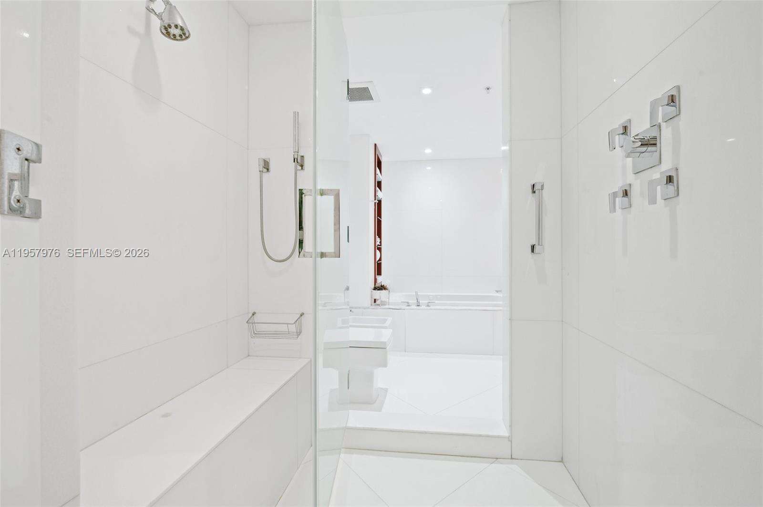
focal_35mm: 15
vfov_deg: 77.2
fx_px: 318
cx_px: 382
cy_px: 254
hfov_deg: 100.5
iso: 200
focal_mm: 15
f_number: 8
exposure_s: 1/2
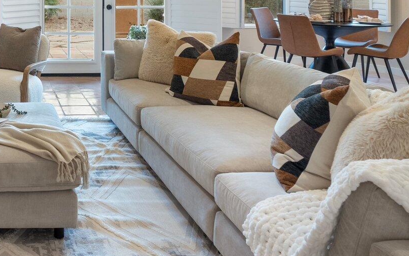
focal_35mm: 41
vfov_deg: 28.7
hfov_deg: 42.4
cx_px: 11
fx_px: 457
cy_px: -17
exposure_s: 1/2
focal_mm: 16
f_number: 8
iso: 800
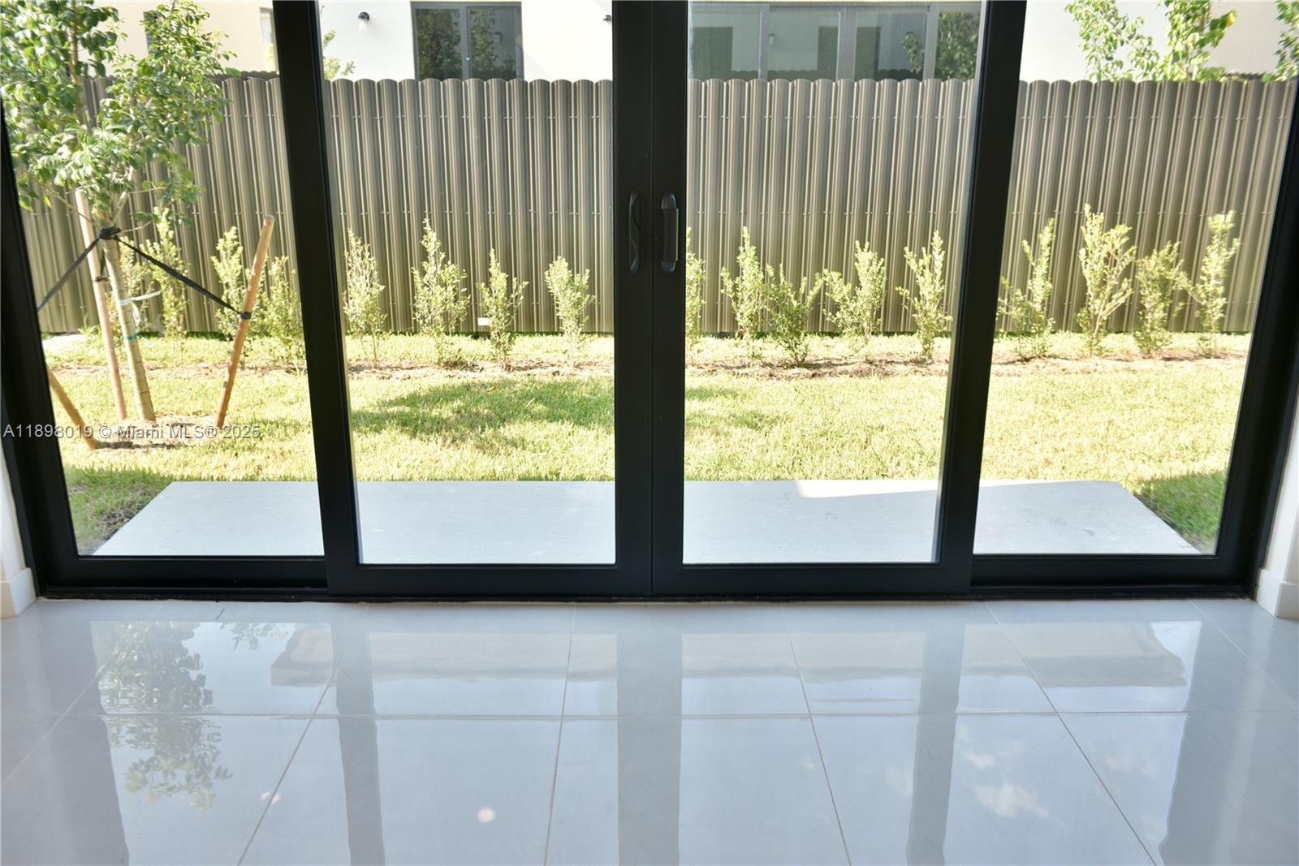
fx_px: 1155
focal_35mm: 32
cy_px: 433
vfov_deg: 41.1
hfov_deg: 58.7
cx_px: 650
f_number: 4.5
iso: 250
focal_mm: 32
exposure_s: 1/60
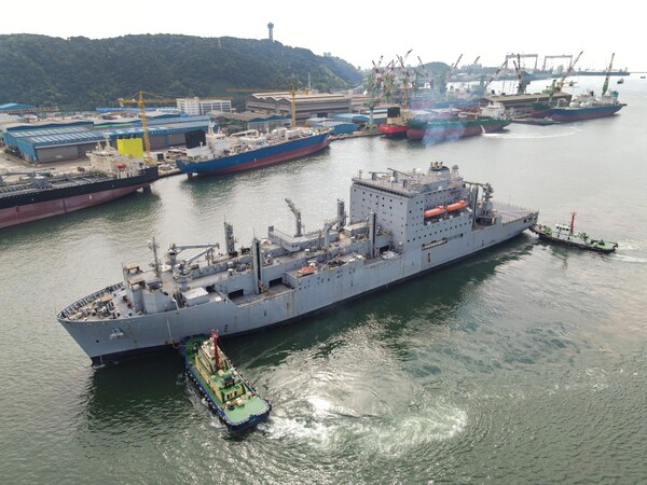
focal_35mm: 24
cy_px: 242
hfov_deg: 71.6
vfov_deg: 56.8
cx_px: 324
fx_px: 449
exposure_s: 1/320
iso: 100
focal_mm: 4.5
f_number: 2.8
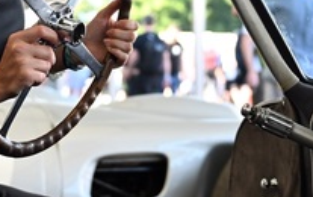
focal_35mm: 112
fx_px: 957
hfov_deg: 18.6
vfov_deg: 11.6
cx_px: 192
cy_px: -6
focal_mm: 38
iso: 500
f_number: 3.2
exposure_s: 1/640
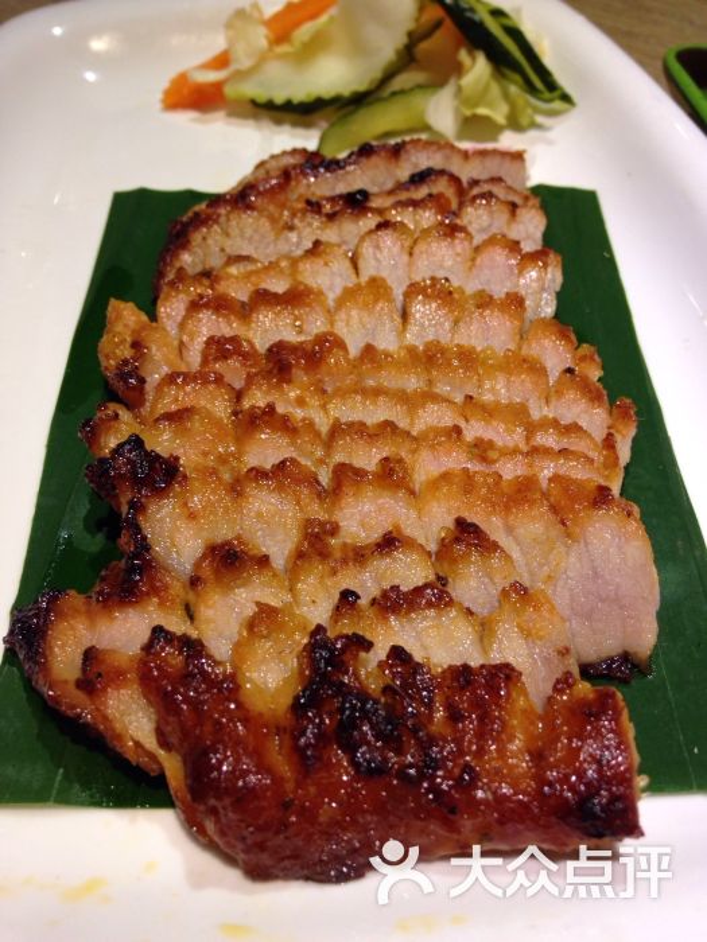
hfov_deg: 42.9
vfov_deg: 55.4
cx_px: 354
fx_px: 899
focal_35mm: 33
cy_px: 471
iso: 50
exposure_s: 1/24
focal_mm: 4.12
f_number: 2.4
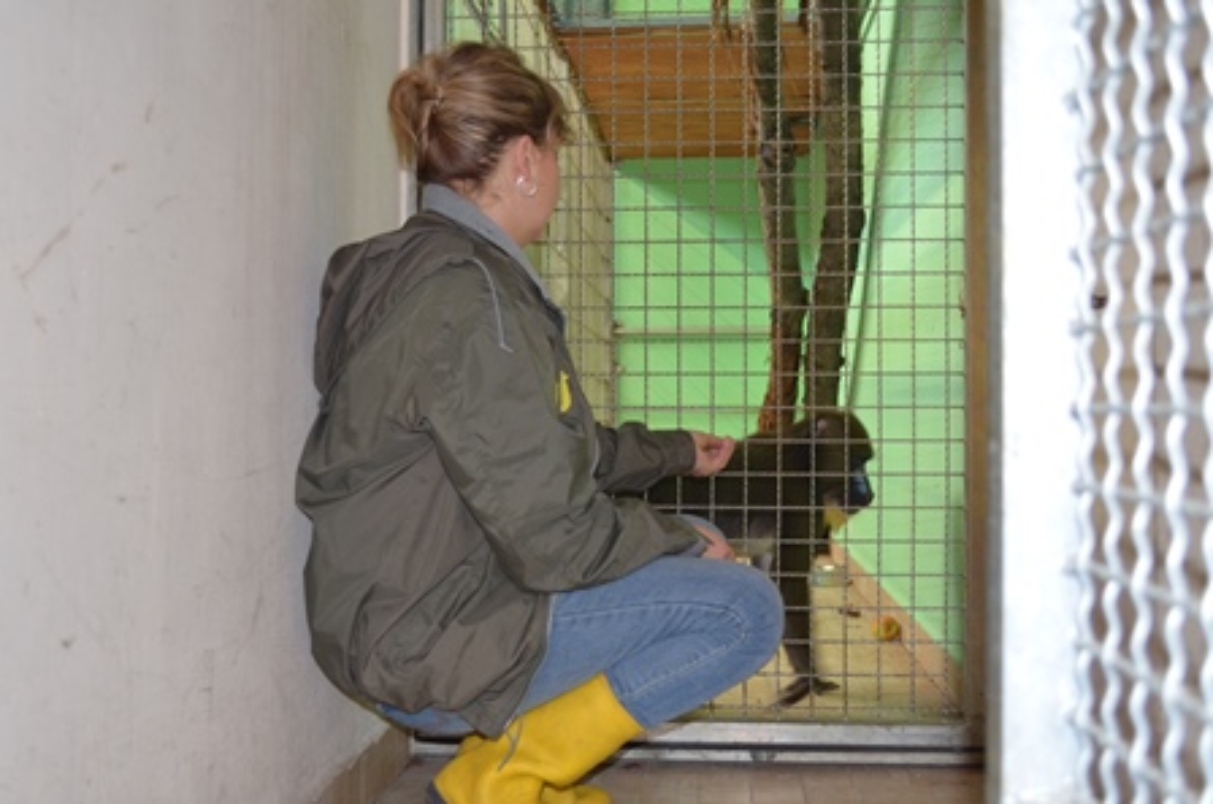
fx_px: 1312
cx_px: 606
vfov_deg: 34.1
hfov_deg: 49.6
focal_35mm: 39
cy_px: 402
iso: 800
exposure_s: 1/30
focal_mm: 26
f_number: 4.2
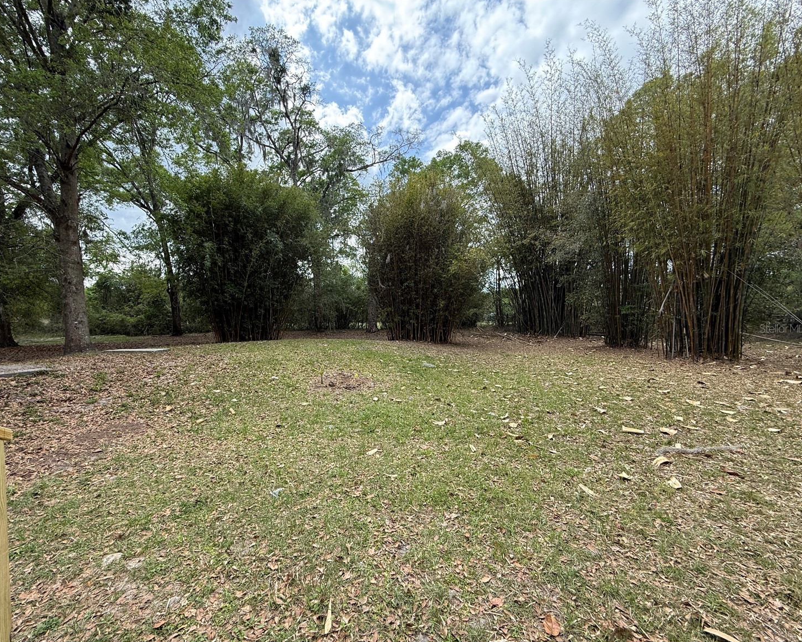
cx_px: 371
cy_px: 328
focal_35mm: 15
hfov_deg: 96.6
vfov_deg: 84.0
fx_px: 356
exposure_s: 1/408
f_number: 2.2
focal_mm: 2.22
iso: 50
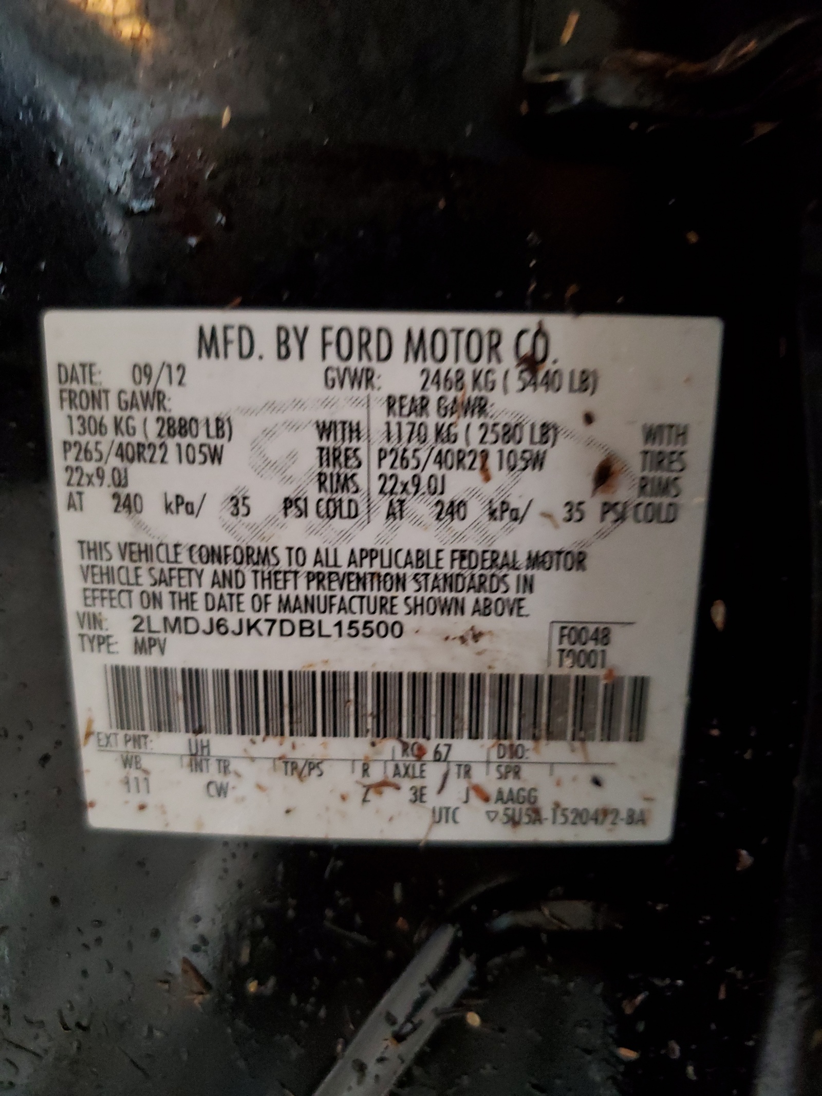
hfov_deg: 53.1
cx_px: 411
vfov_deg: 67.3
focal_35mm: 26
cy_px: 548
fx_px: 823
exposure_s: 1/15
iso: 358
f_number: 1.5
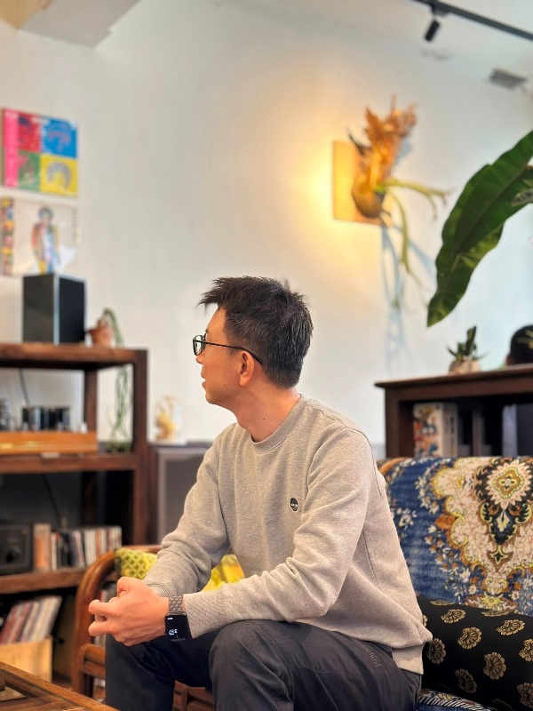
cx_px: 266
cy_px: 356
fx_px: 985
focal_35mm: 48
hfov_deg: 30.3
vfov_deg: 39.7
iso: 160
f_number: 1.78
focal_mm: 6.86
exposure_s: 1/60
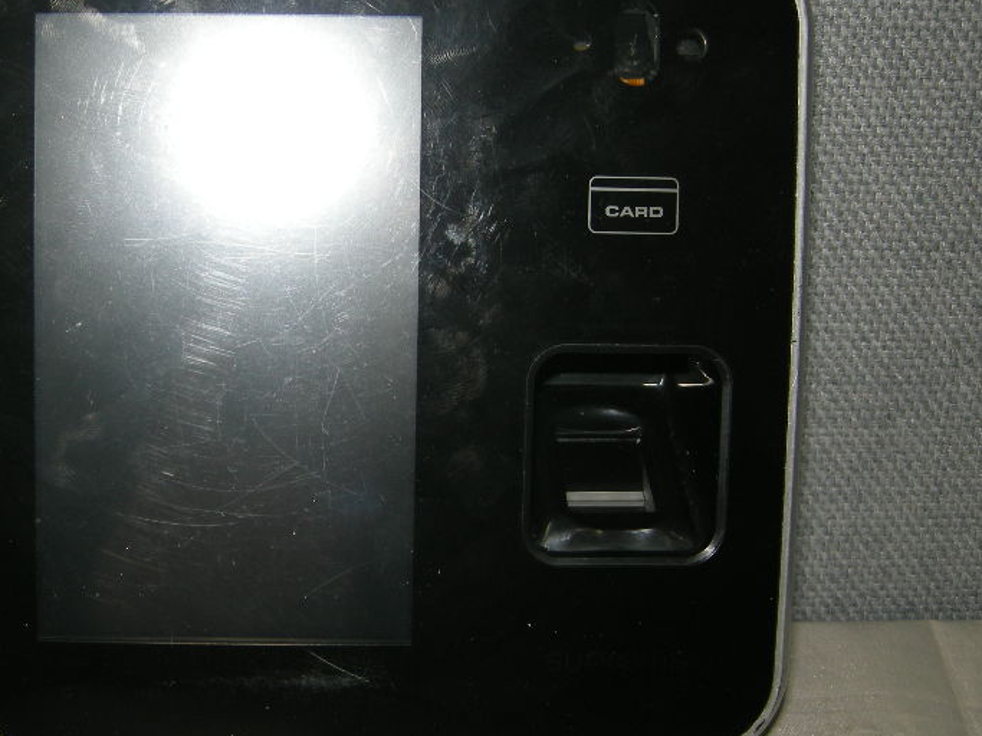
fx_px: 1532
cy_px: 344
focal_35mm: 54
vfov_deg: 27.0
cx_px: 365
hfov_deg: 35.3
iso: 64
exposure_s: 1/60
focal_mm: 7.5
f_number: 2.7
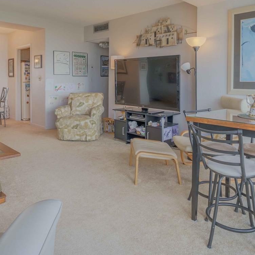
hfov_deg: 54.2
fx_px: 249
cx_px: 125
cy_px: 89
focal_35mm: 30
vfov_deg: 53.3
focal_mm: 11
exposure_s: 1/100
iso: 200
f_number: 6.3
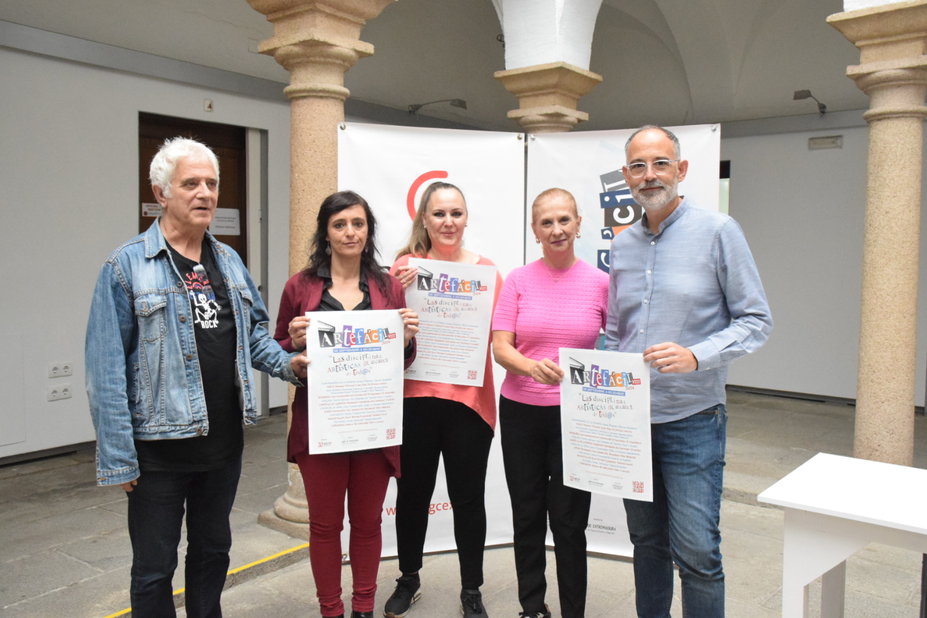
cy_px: 309
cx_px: 464
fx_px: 850
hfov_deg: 57.2
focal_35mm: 33
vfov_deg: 40.0
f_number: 6.3
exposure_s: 1/200
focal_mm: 22
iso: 4000
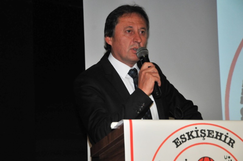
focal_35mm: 87
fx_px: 586
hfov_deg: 23.4
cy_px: 80
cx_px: 122
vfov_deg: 15.7
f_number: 5
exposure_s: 1/250
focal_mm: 58
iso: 1600
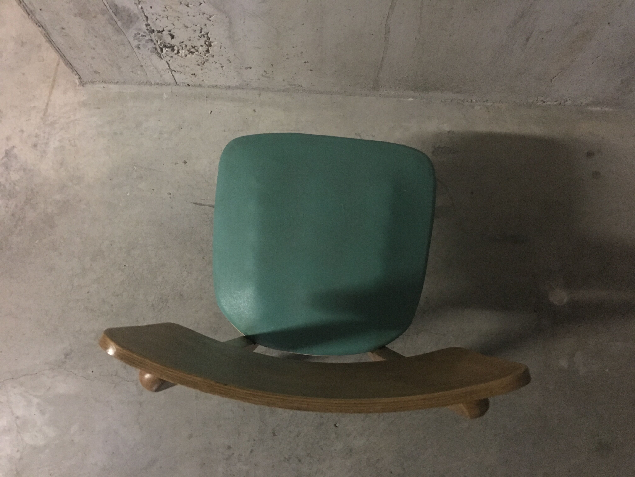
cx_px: 318
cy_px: 238
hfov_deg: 61.7
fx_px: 532
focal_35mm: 29
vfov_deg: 48.2
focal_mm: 4.15
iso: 160
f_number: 2.2
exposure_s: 1/4
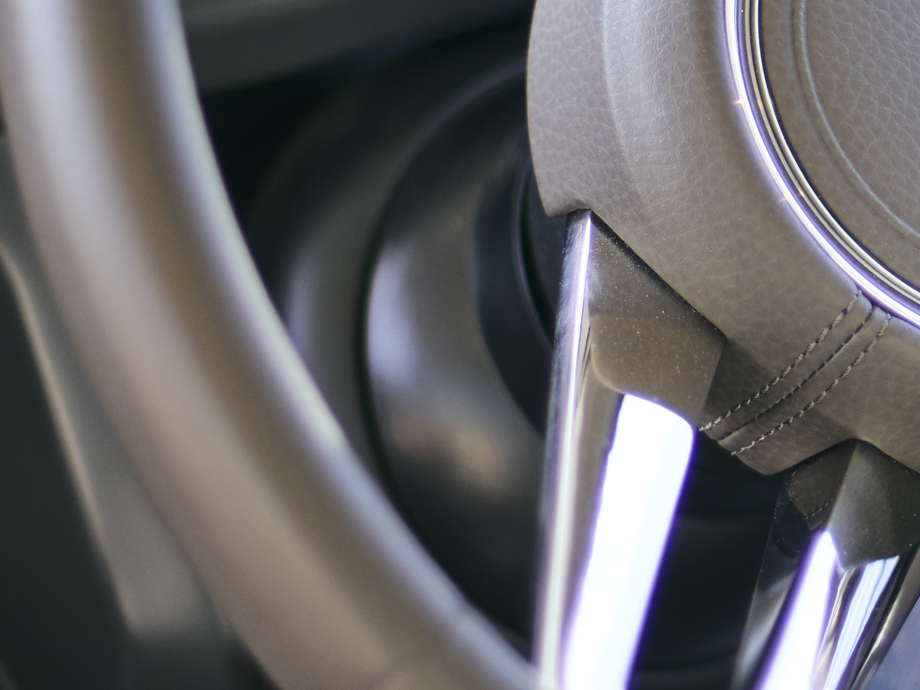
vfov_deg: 7.5
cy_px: 56
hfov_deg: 9.7
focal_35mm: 198
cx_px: 1347
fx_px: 5262
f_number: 1.4
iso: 200
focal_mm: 50
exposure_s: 1/400
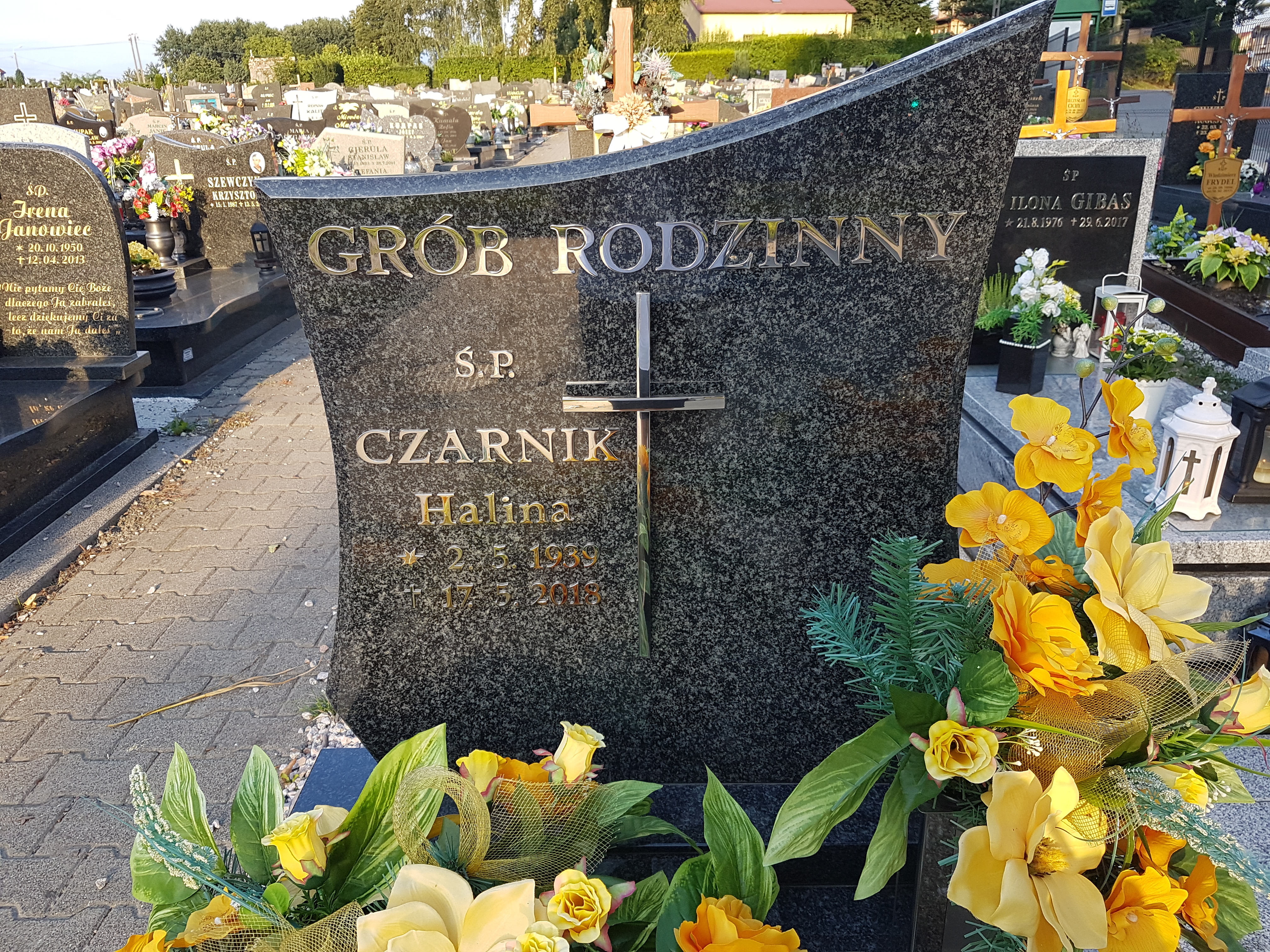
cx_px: 635
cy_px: 476
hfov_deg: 67.3
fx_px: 954
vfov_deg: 53.1
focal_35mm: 26
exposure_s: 1/277
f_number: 1.7
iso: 40
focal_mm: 4.2
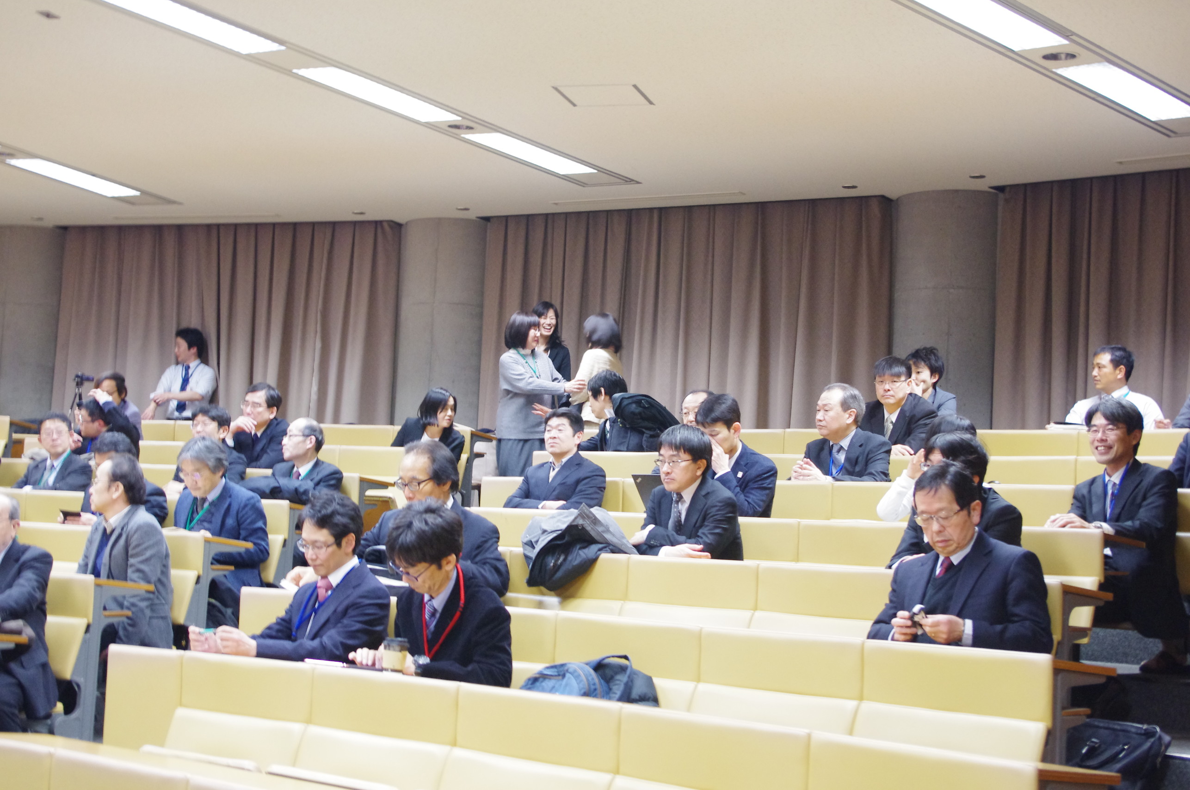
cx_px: 595
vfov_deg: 23.7
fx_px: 1882
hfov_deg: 35.1
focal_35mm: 57
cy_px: 395
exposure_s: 1/25
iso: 2000
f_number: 4.5
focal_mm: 37.5
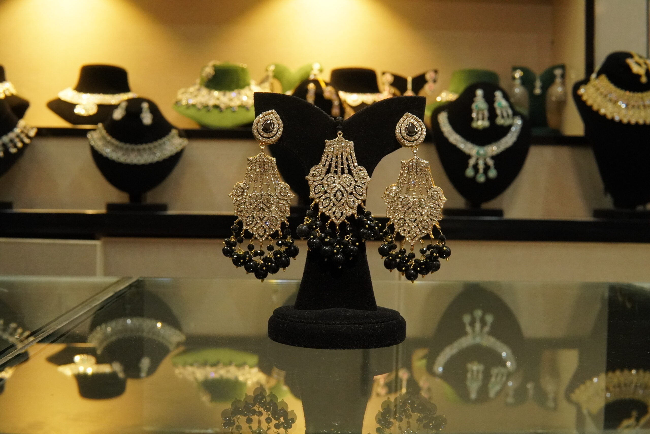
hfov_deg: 43.6
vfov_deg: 29.9
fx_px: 812
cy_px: 217
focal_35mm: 45
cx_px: 325
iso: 4000
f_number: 9
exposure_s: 1/80
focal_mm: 30
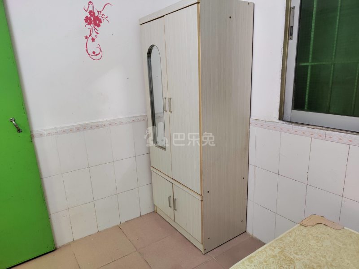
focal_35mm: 41
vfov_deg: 35.1
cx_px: 180
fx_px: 425
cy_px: 134
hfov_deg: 45.8
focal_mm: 5.59
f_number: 1.88
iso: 350
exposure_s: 1/50
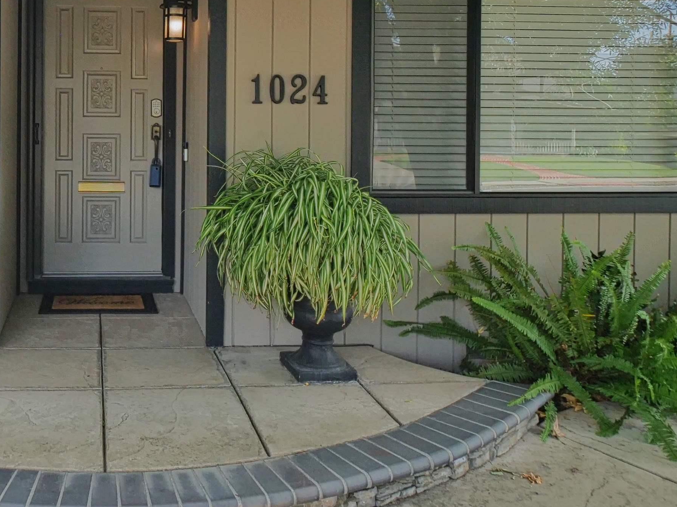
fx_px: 606
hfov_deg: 54.5
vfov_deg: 44.1
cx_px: 139
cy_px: 135
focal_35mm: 31
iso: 640
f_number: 3.2
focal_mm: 9
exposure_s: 1/1600
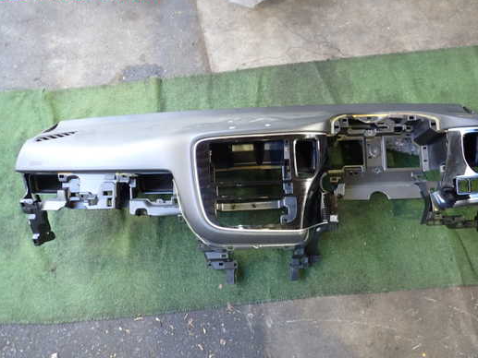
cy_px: 189
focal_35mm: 29
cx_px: 260
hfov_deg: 61.5
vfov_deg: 48.2
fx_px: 401
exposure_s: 1/30
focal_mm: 4.5
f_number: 2
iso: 200
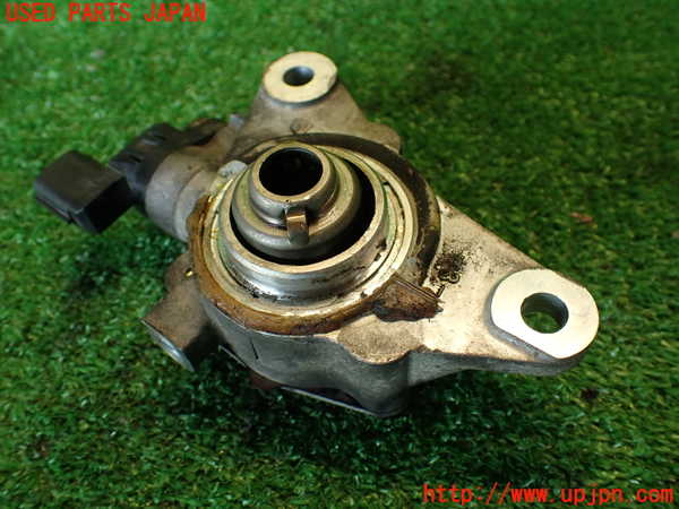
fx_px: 628
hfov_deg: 56.8
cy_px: 254
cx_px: 340
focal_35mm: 32
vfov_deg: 44.2
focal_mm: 5.79
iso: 200
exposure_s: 1/40
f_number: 2.4
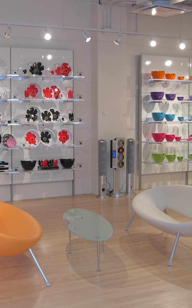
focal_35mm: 54
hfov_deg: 23.9
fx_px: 452
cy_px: 154
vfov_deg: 37.5
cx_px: 74
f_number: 2.8
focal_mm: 8
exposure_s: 1/30
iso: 100
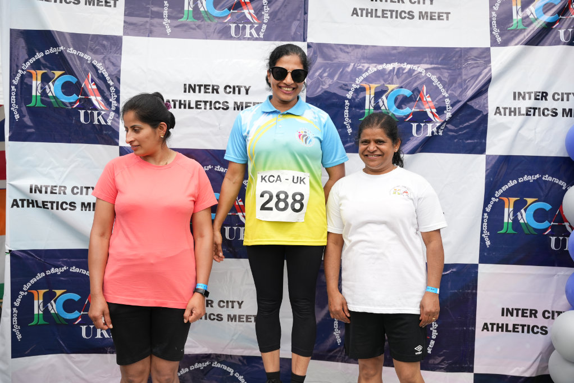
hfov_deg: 47.6
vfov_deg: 32.8
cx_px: 287
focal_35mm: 41
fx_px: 650
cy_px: 192
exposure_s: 1/2000
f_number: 2.8
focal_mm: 40.8
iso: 250
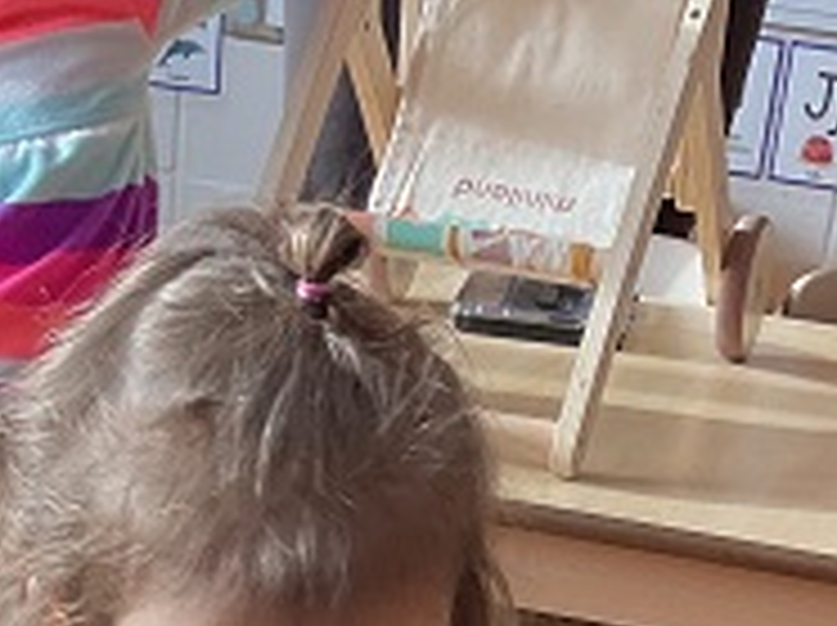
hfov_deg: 18.9
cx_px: 328
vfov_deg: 11.7
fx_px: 2511
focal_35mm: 104
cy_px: 1495
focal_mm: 3
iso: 50
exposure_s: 1/60
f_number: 1.8
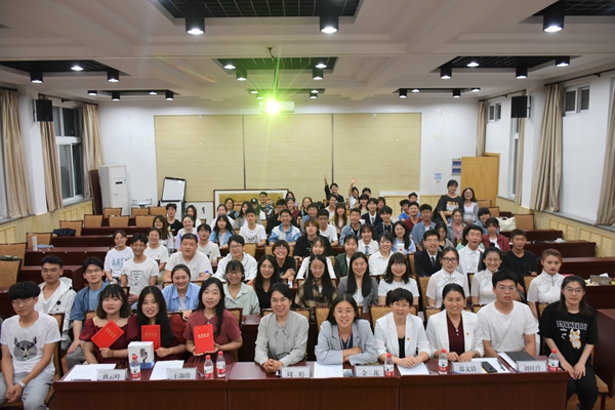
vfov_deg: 47.9
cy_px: 205
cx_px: 308
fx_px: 461
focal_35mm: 27
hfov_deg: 67.4
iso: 800
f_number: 4
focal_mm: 18
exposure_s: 1/60
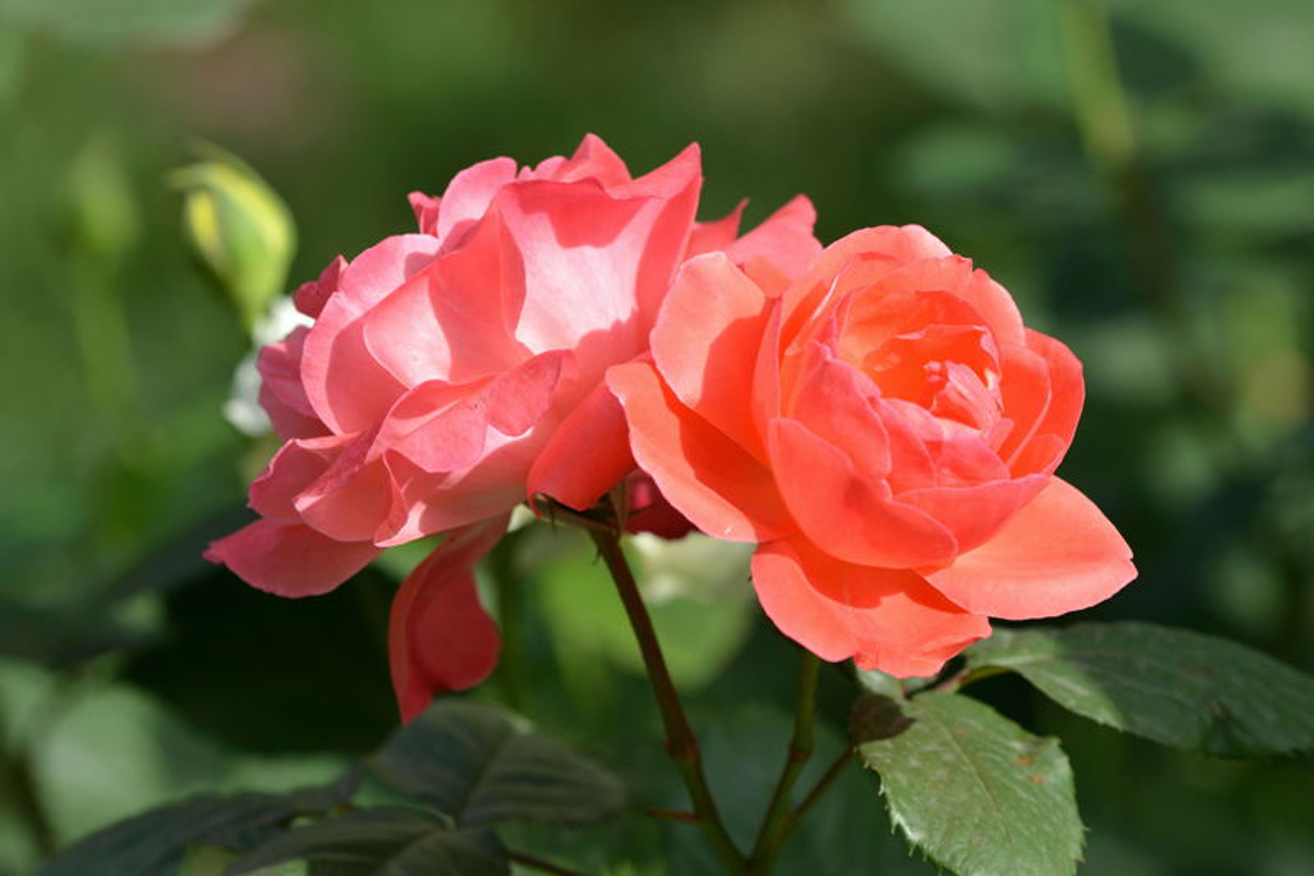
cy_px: 438
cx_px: 657
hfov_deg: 10.3
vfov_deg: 6.9
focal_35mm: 200
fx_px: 7298
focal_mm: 200
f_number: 5.6
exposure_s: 1/400
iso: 100
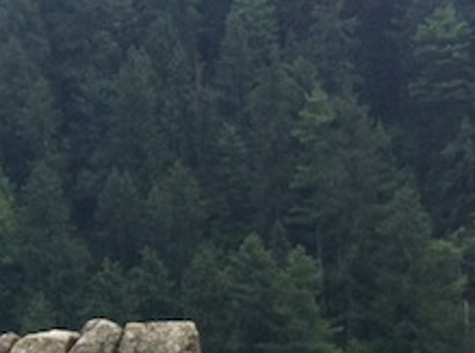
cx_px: -317
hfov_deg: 12.8
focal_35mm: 144
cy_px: 552
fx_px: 1971
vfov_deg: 9.9
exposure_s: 1/569
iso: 80
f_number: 2.8
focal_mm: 3.85
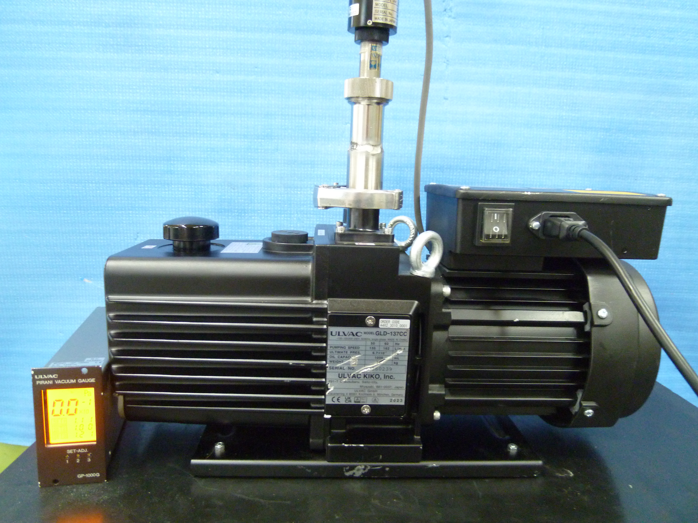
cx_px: 349
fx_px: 484
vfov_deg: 56.8
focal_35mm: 24
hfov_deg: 71.6
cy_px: 262
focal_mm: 4.3
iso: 400
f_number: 2.2
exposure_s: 1/10
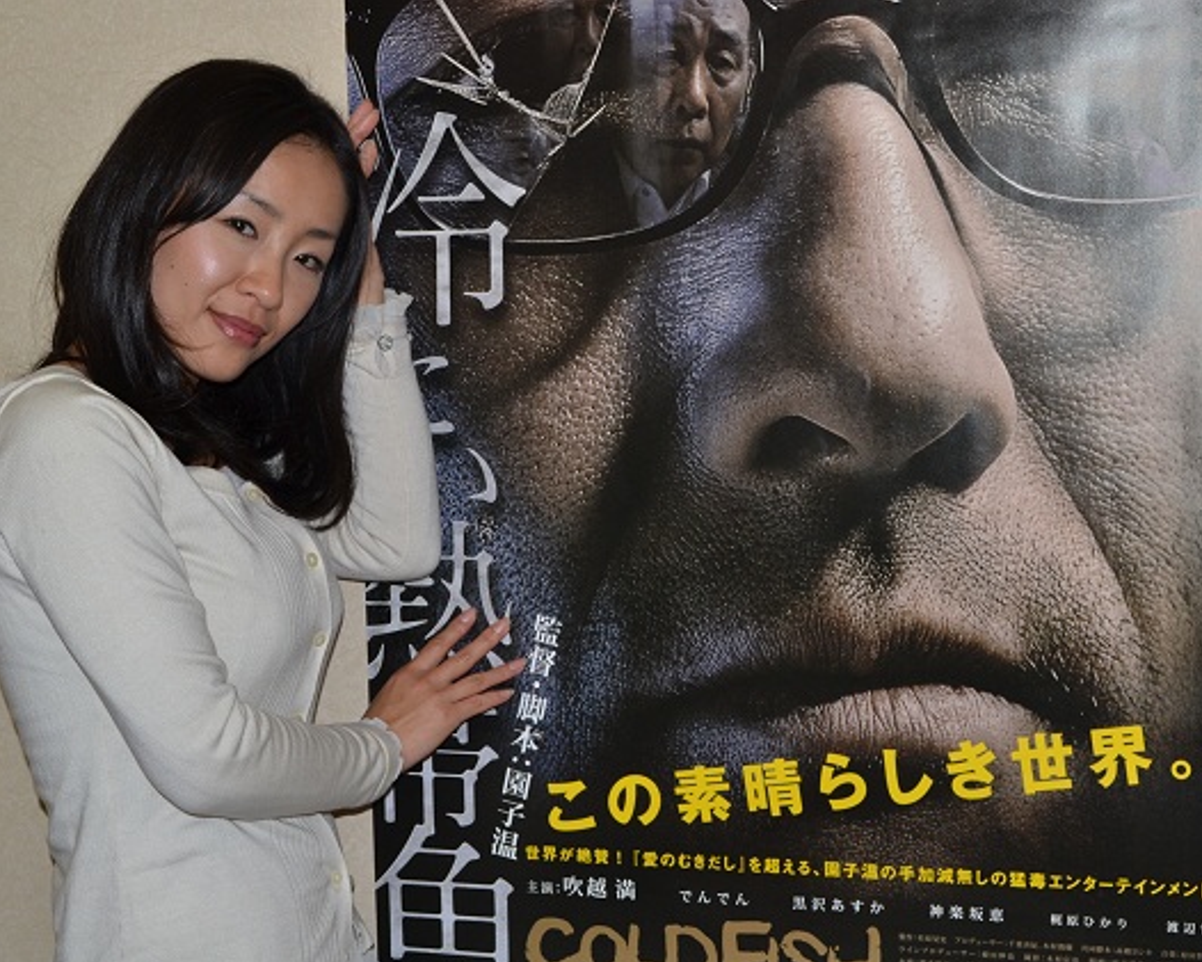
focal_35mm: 65
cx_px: 619
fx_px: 2313
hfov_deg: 29.1
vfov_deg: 23.5
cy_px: 482
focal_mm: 38
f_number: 8
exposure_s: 1/60
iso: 220
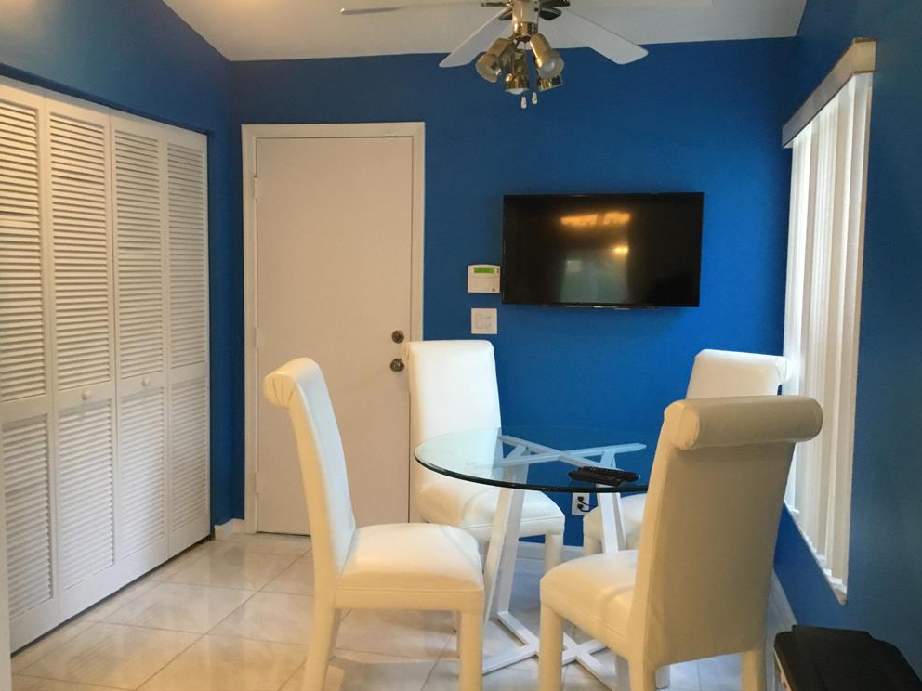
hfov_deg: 56.8
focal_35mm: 32
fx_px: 852
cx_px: 463
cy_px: 337
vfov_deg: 44.2
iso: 200
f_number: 2.4
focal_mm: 3.3
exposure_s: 1/24
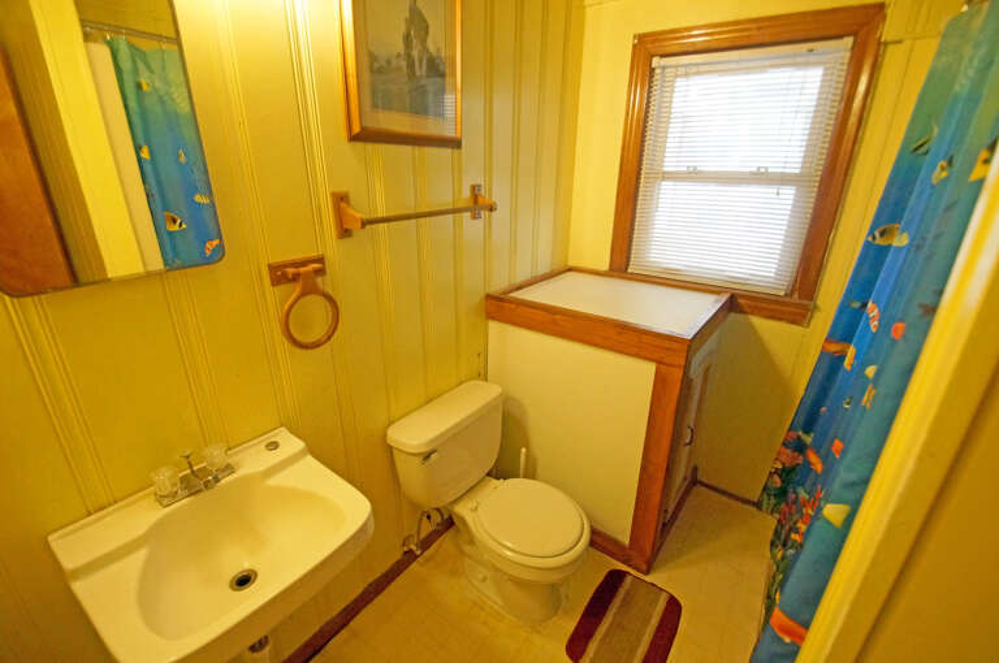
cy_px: 332
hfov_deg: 100.5
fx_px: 416
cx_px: 500
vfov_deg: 77.2
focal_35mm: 15
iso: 2000
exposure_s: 1/60
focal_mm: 10
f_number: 4
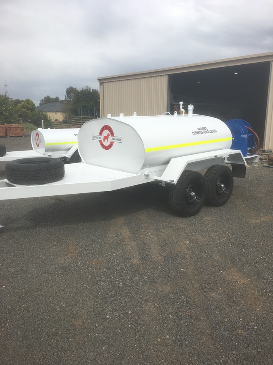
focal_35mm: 29
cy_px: 182
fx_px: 305
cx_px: 136
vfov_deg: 61.7
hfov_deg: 48.2
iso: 25
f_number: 2.2
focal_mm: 4.15
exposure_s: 1/1603
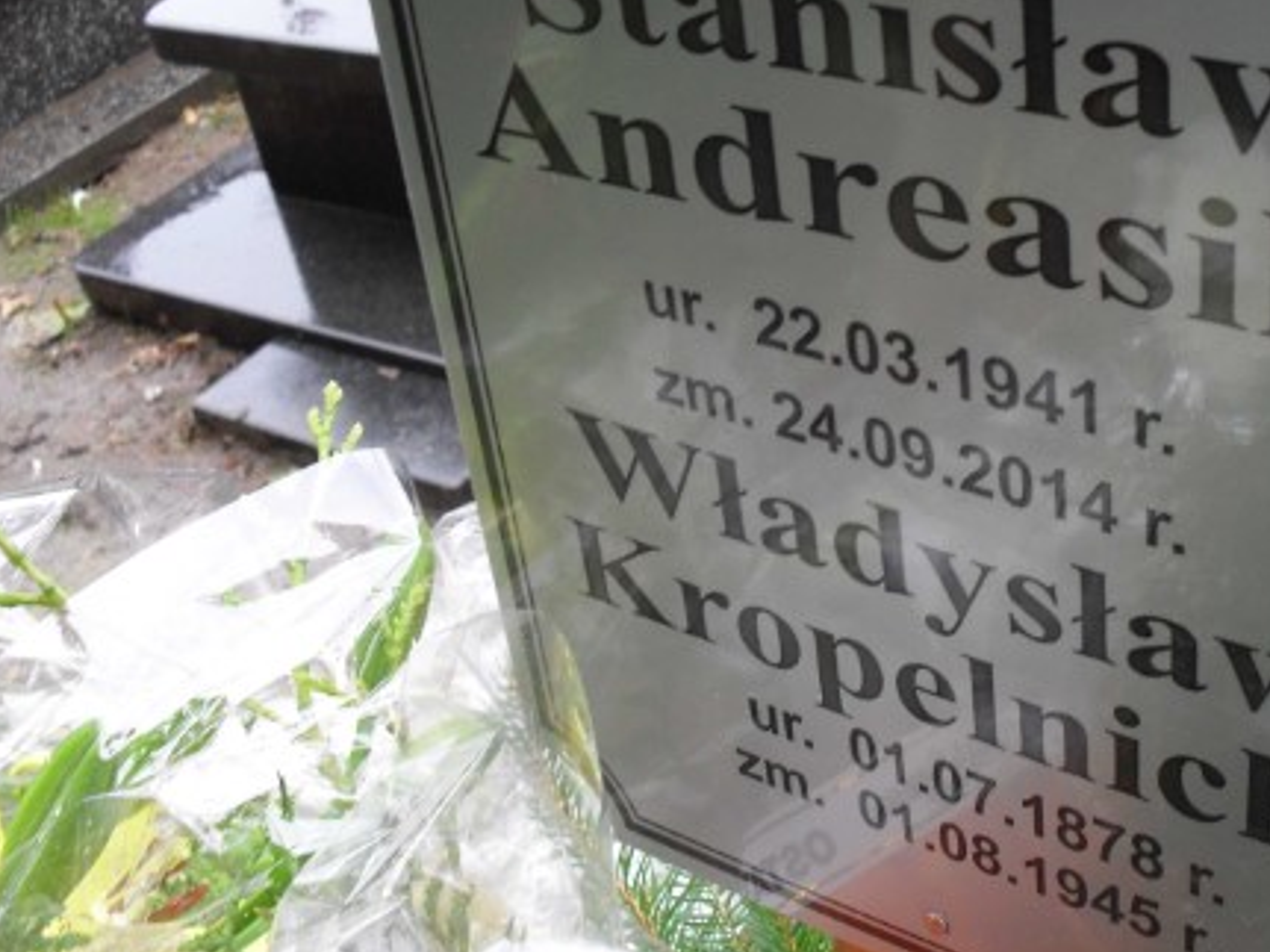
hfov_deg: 36.3
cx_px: 884
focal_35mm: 52
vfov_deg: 28.0
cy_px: 398
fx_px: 1907
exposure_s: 1/45
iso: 100
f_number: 3.2
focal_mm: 6.3
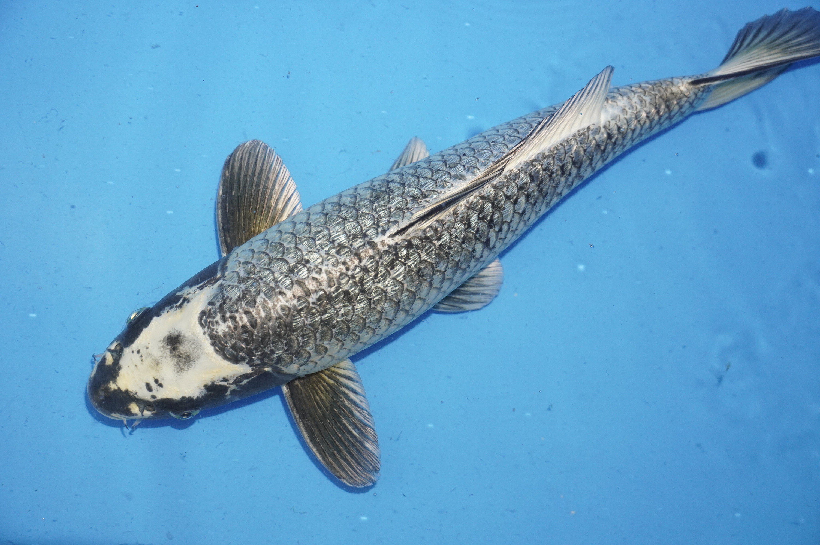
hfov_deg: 36.0
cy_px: 272
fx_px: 1263
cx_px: 410
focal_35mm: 56
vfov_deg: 24.4
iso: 1250
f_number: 4.5
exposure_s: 1/160
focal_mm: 37
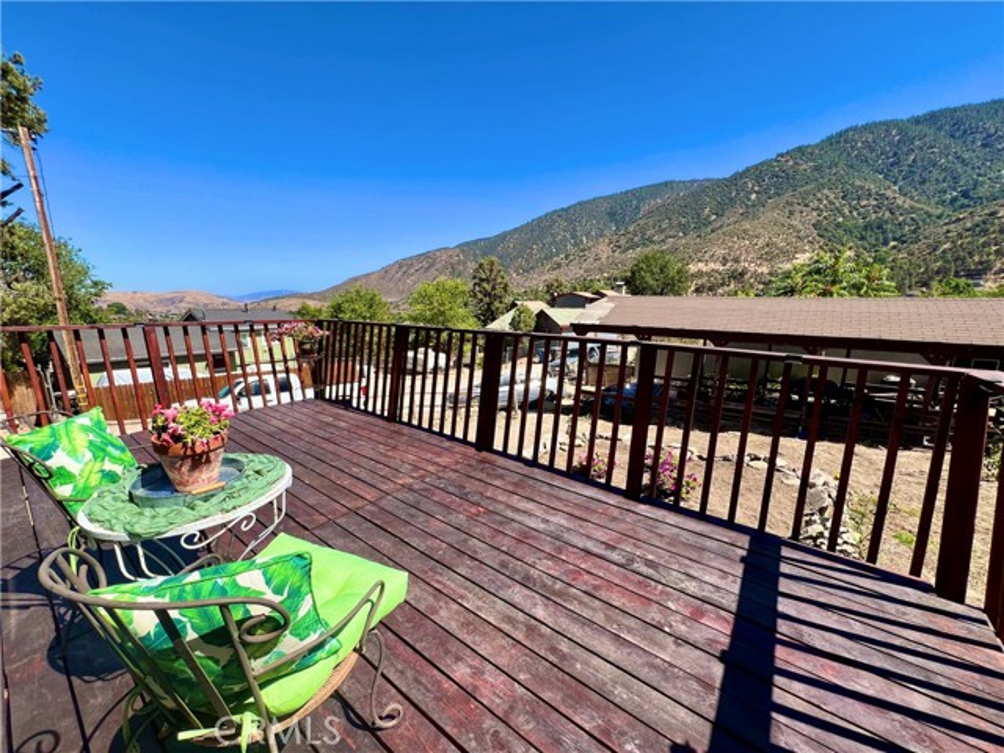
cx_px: 502
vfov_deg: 89.9
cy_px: 376
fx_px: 377
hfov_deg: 106.2
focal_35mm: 13
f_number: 1.8
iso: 32
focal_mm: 1.57
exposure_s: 1/968
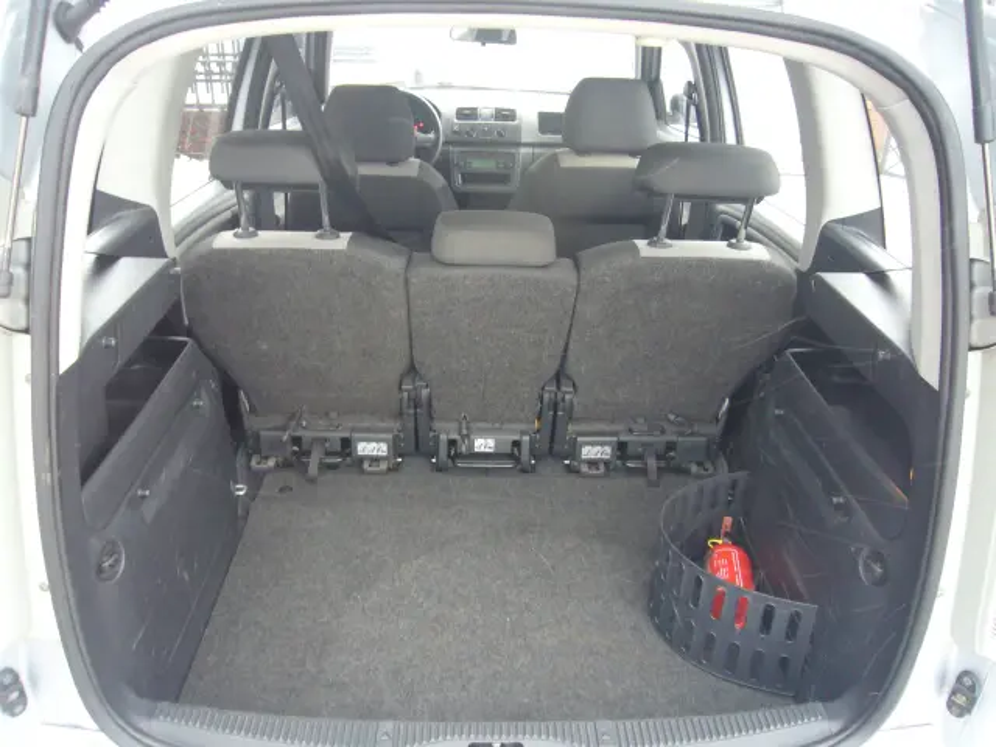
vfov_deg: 49.7
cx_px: 498
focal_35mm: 28
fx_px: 806
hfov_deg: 63.4
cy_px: 374
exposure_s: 1/15
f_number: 2.8
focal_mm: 4.6
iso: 200
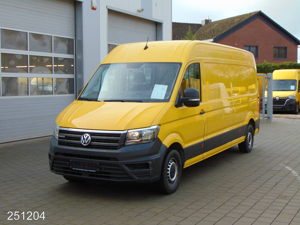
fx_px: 433
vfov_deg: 29.1
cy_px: 112
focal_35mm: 50
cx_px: 150
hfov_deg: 38.2
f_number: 3.5
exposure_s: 1/160
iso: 80
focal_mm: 9
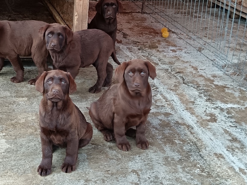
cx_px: 81
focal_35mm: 67
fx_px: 478
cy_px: 74
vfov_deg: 21.9
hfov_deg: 28.8
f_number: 1.75
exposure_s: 1/50
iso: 531
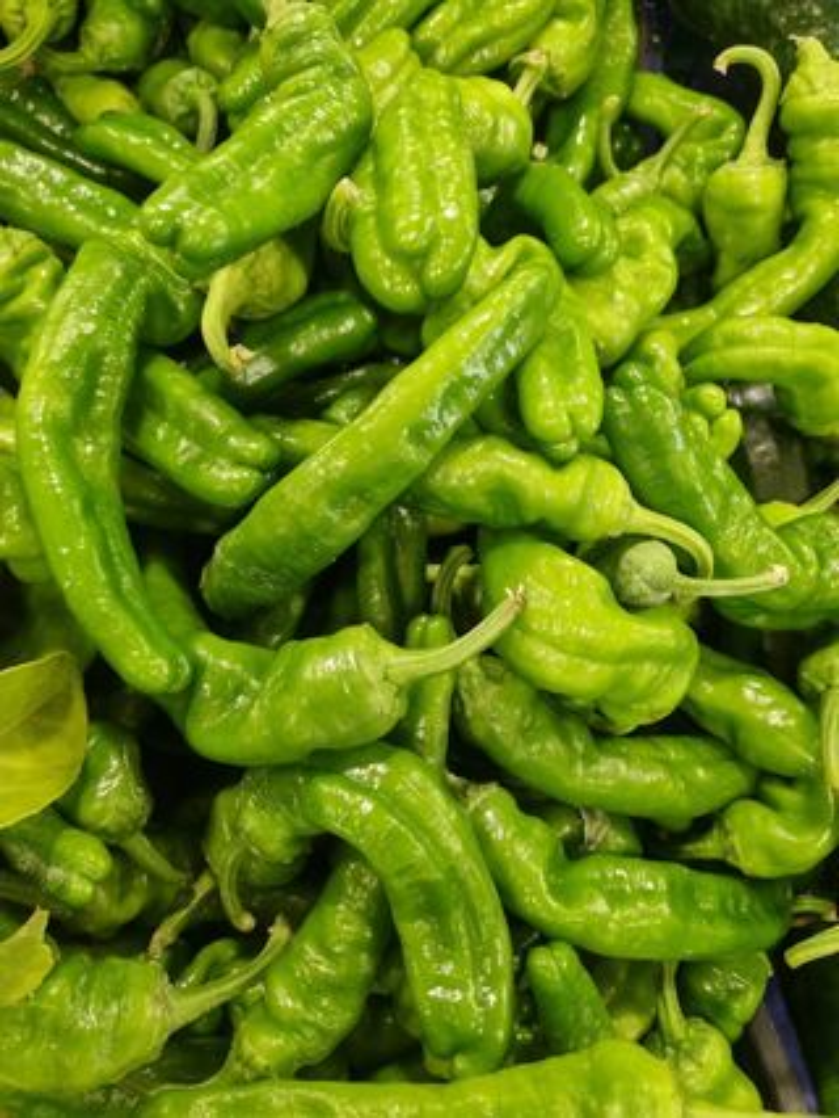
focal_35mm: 26
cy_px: 559
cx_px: 420
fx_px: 839
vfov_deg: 67.3
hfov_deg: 53.1
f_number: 1.8
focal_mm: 5.4
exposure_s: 1/100
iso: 250
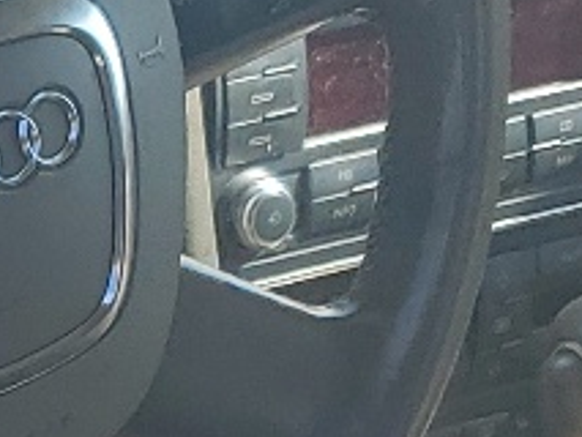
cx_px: -342
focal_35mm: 195
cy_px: 795
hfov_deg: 9.8
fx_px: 3280
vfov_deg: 7.4
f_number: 1.5
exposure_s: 1/769
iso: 50
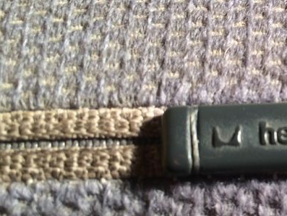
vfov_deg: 21.6
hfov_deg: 26.2
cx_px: 322
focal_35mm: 68
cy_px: 113
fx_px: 564
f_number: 2.2
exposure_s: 1/60
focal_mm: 4.12
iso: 40
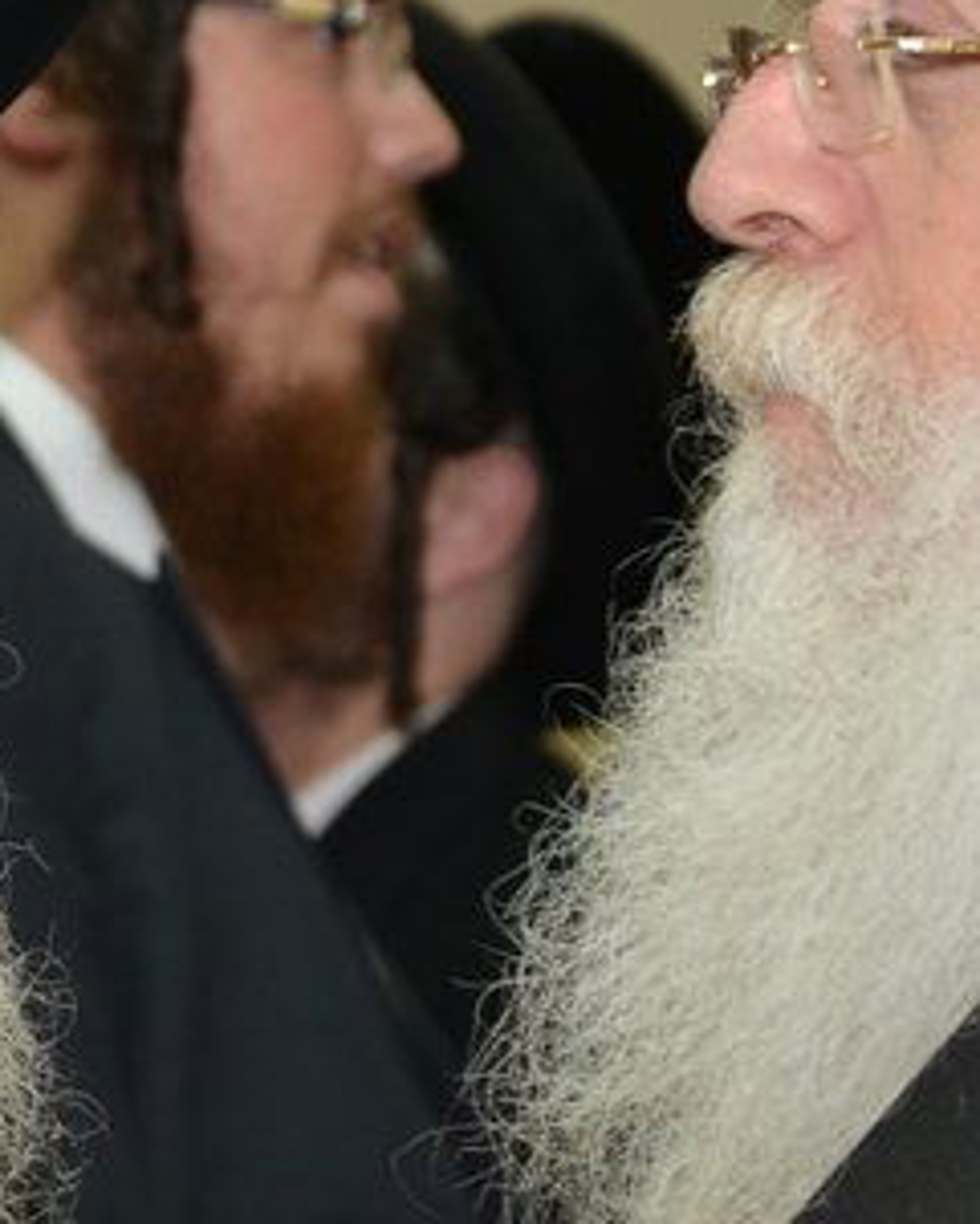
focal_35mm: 318
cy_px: 443
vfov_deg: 6.1
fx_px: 11523
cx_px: 81
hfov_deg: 4.9
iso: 800
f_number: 5
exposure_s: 1/125
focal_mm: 85
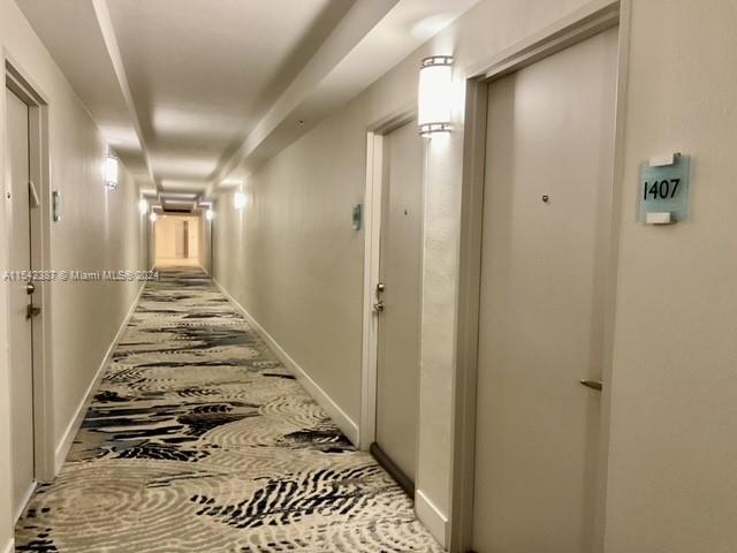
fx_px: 617
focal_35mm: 29
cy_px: 276
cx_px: 368
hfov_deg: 61.7
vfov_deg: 48.2
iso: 200
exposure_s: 1/40
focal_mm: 3
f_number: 1.8
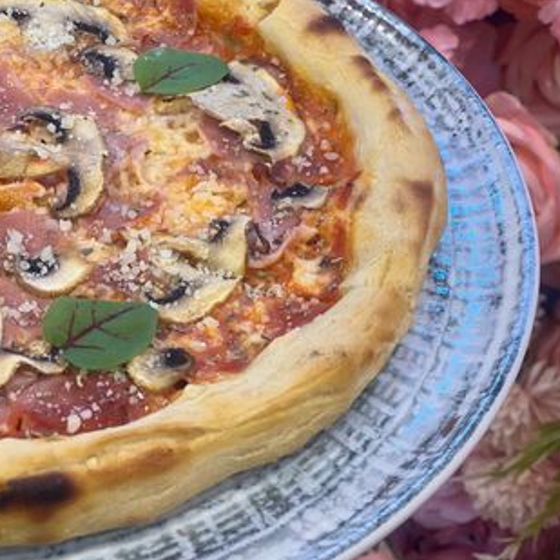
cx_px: 277
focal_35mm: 94
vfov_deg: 18.5
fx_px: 1720
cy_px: 219
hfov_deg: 18.5
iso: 125
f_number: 2.8
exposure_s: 1/33
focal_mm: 9
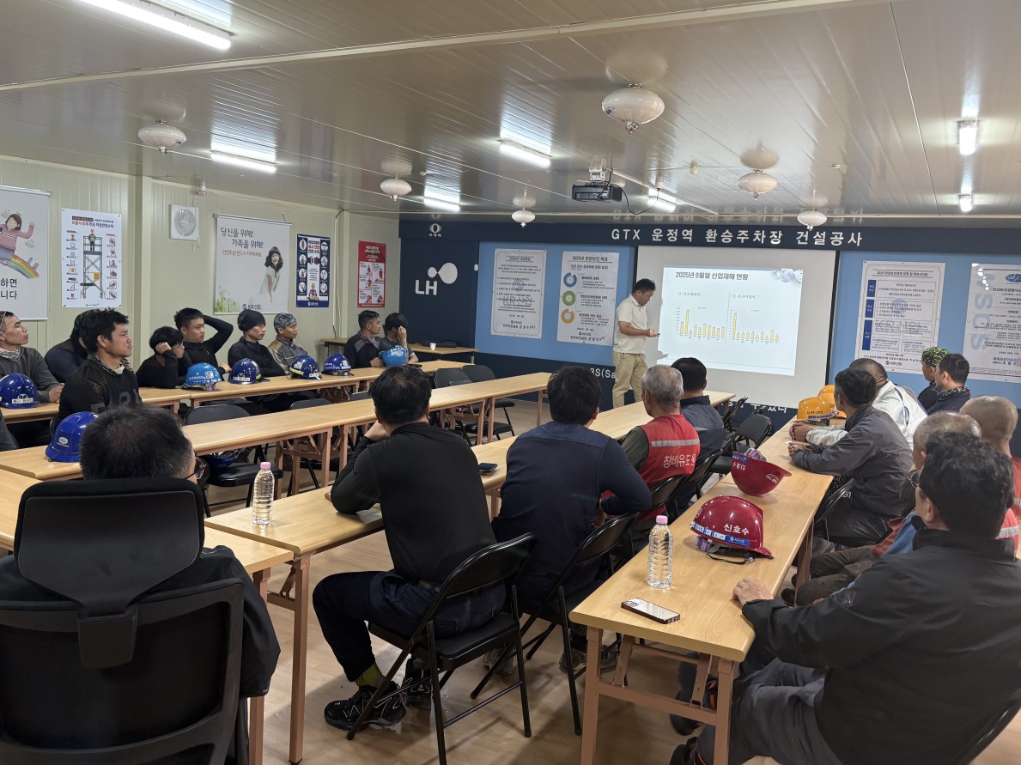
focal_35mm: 28
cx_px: 511
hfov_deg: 63.5
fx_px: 826
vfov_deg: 49.7
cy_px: 361
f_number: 1.6
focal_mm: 5.96
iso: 125
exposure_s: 1/60
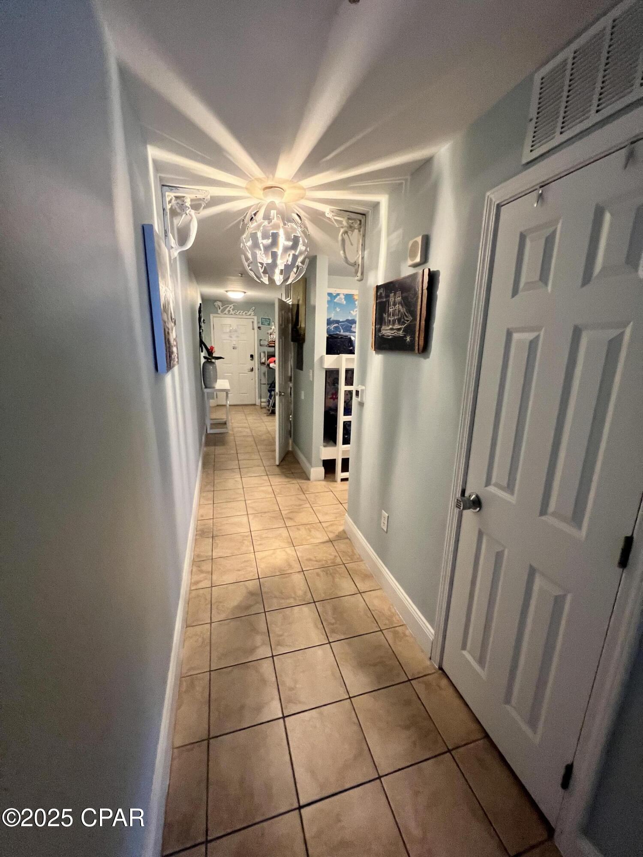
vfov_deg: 106.2
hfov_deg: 89.9
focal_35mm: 13
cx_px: 322
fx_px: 322
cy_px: 428
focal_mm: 1.57
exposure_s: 1/60
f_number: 1.8
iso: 640
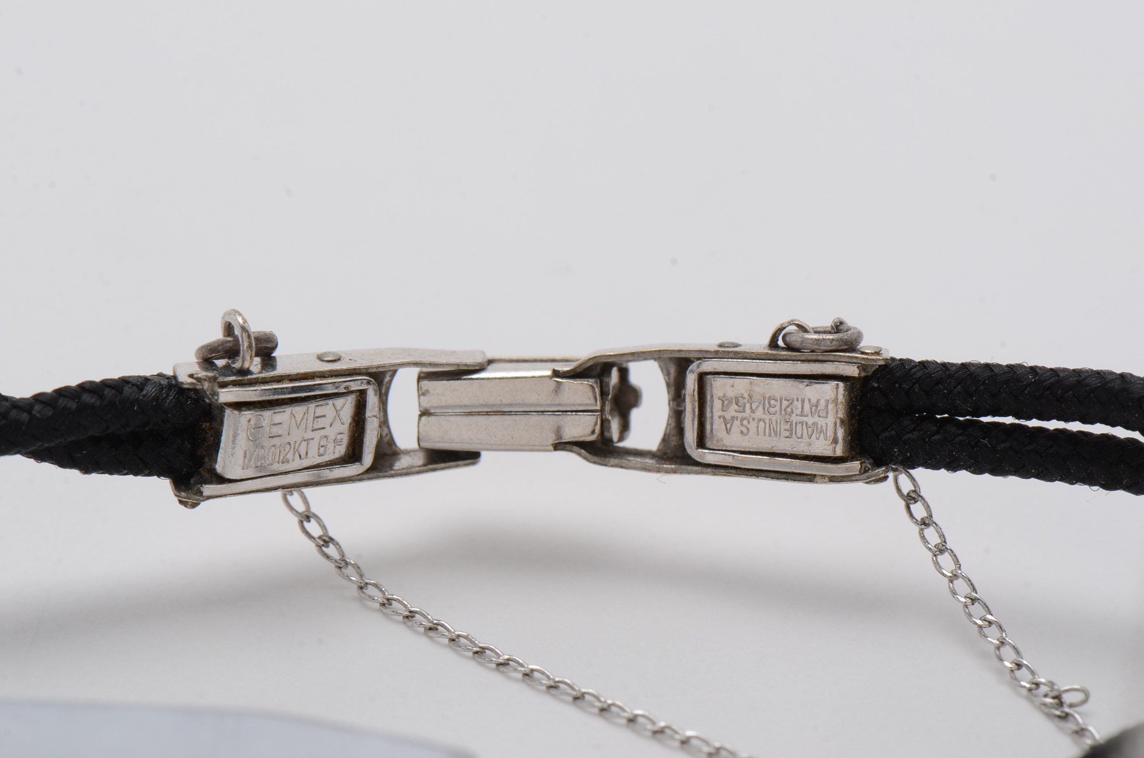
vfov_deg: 10.7
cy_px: 379
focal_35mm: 128
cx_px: 572
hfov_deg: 16.1
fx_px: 4043
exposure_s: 1/160
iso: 200
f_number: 18
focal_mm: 85
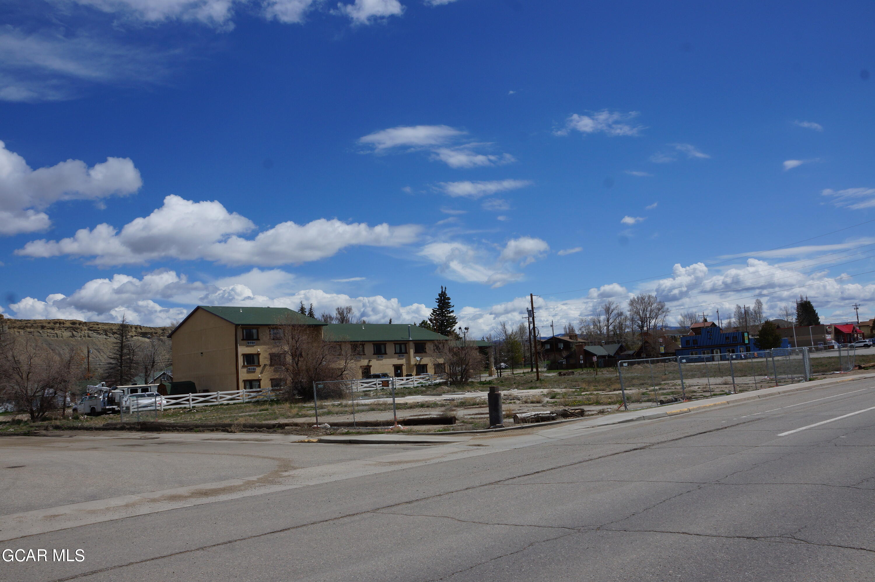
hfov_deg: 62.0
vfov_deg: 43.5
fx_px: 728
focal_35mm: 30
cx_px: 438
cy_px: 291
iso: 100
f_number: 13
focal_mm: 20
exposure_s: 1/400
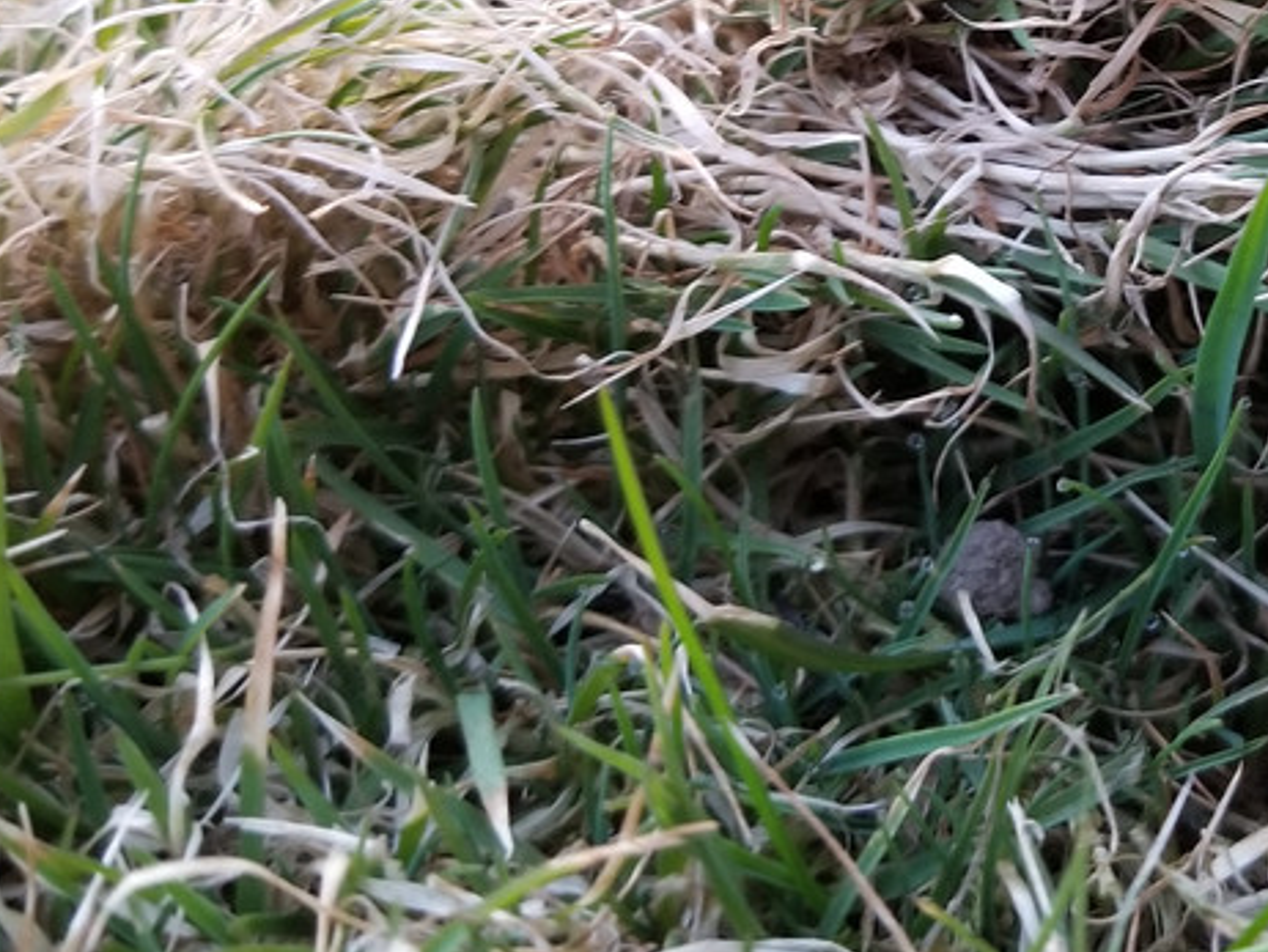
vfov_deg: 23.1
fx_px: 2199
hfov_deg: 30.5
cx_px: 1182
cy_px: -69
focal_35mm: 60
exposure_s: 1/19
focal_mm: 4.25
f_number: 1.7
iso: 200
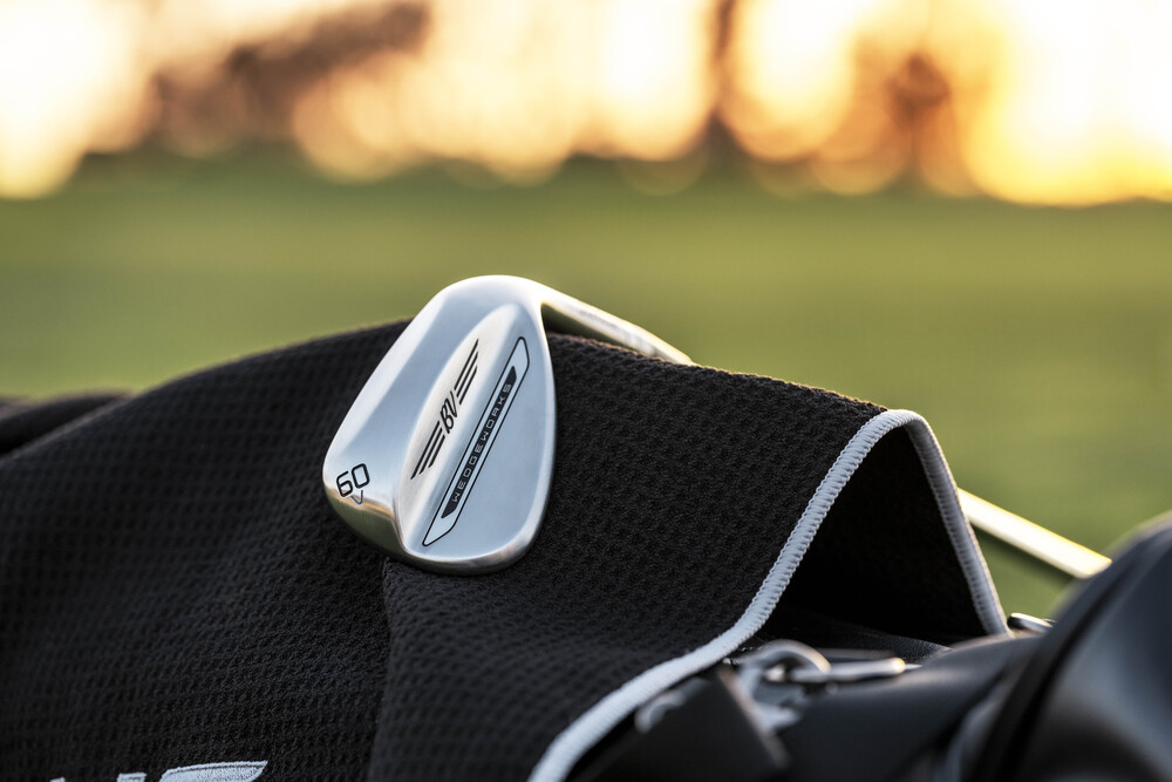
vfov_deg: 13.7
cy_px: 391
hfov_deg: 20.4
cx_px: 586
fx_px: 3256
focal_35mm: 100
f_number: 4
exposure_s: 1/250
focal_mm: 100
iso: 200
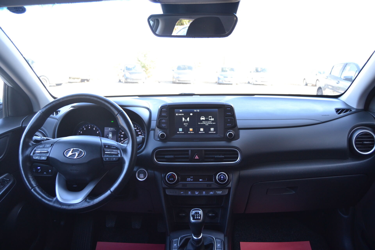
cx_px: 188
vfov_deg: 47.9
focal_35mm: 27
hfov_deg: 67.4
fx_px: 281
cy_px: 125
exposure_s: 1/100
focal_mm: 18
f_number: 4.5
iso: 400
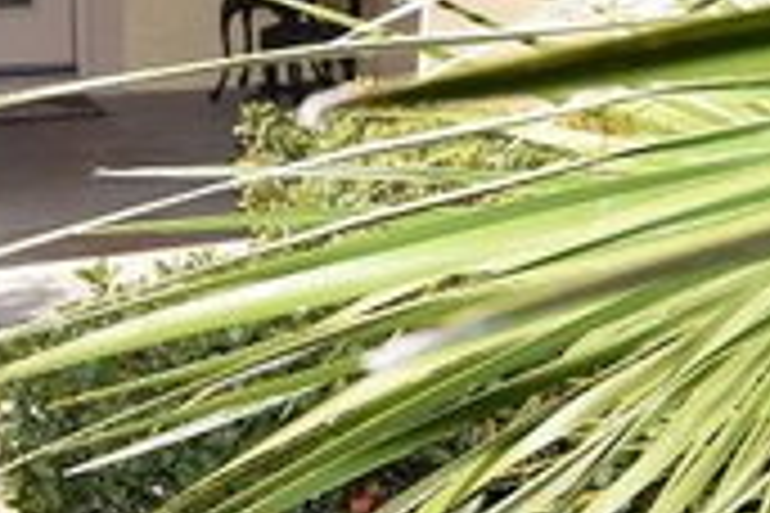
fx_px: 1797
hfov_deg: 23.8
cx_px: 151
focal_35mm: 84
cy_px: 58
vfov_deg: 16.1
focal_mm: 20
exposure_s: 1/200
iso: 100
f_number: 8
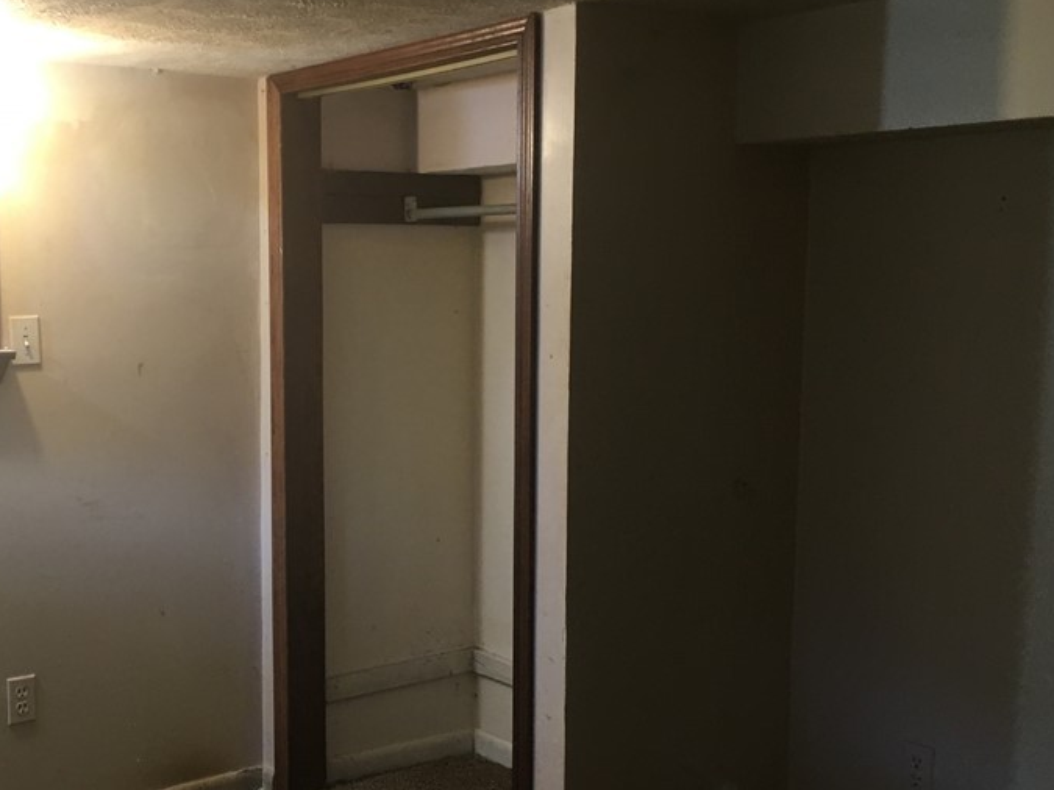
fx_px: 1339
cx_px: 336
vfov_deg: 32.8
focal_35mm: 44
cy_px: 467
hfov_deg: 42.3
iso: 40
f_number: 2.2
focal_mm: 4.15
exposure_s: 1/15
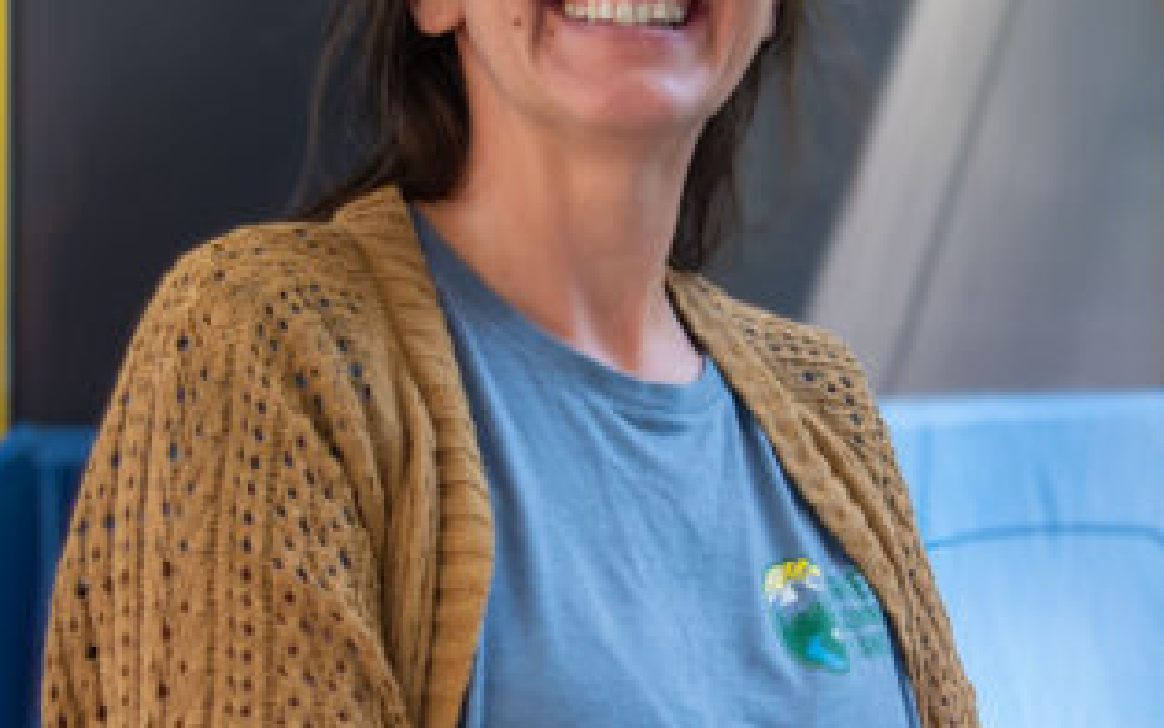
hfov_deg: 19.6
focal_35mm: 106
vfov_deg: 12.4
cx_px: 702
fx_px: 3363
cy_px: 373
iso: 160
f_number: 2.8
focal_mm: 32
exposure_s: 1/50
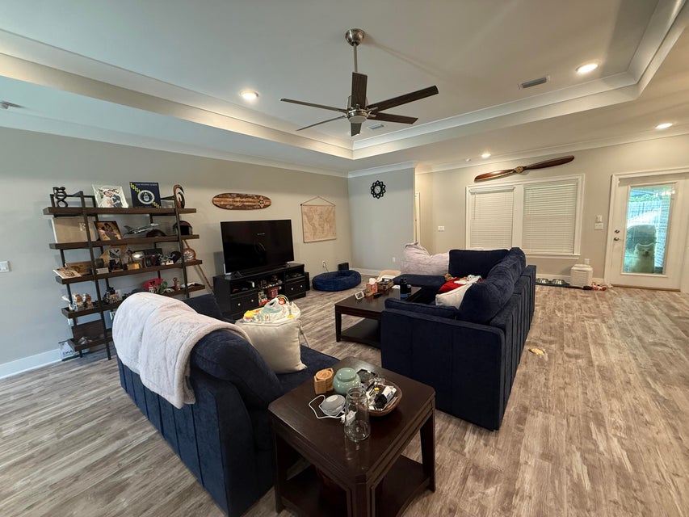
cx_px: 344
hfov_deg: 102.1
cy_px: 258
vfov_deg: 85.7
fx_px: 279
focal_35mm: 14
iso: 320
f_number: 2.2
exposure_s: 1/60
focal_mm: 2.22
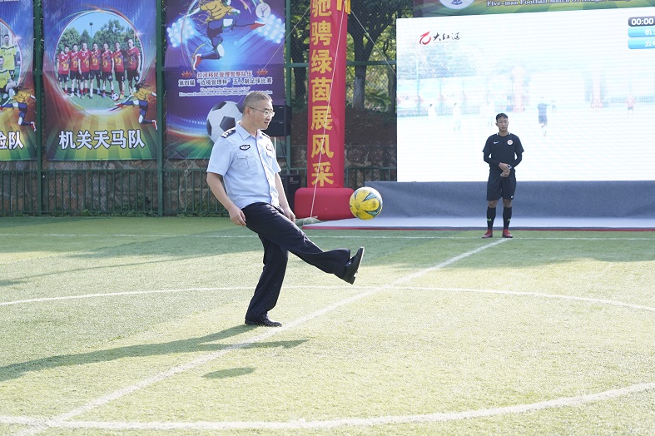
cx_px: 325
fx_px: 1109
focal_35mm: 61
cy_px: 221
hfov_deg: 32.9
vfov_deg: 22.2
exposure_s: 1/1000
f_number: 4
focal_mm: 60
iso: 640
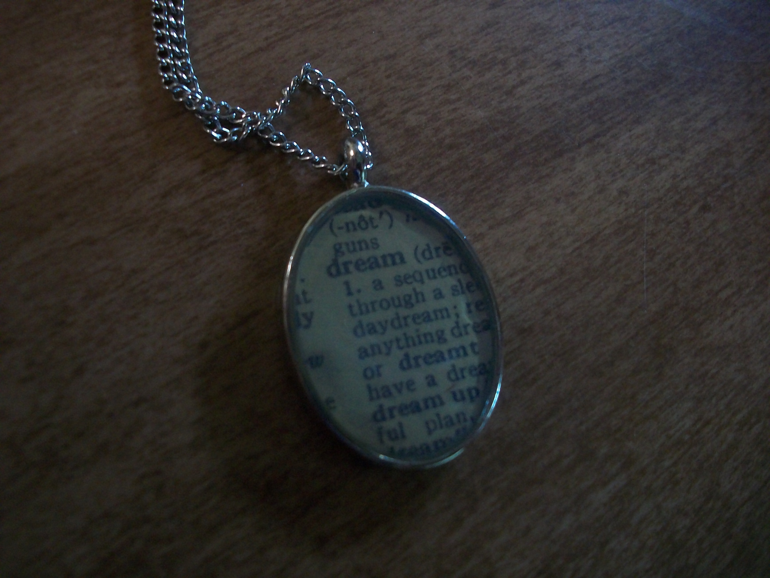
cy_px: 289
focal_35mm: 32
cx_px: 385
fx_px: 712
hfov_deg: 56.8
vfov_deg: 44.2
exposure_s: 1/8
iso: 200
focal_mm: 5.7
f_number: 2.9
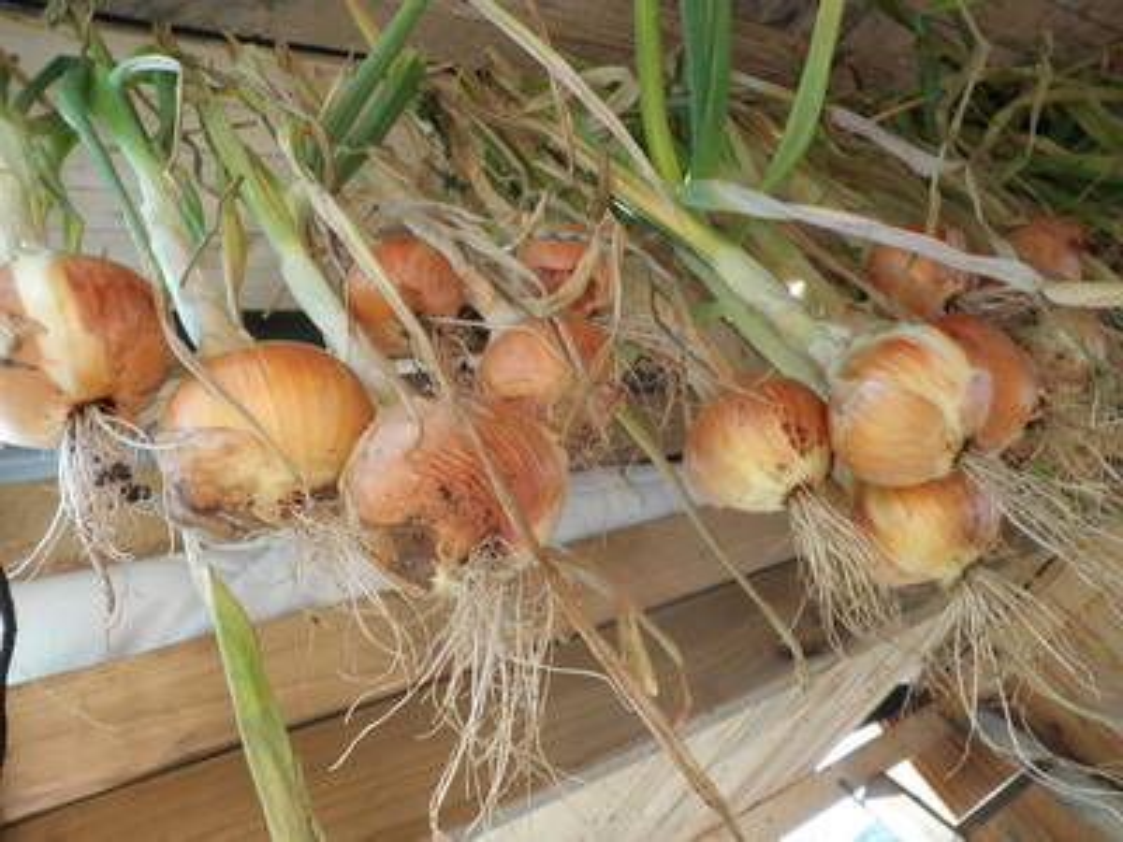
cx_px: 562
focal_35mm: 28
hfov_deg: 63.4
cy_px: 421
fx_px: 908
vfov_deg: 49.7
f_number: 3.5
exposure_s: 1/30
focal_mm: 5
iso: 50
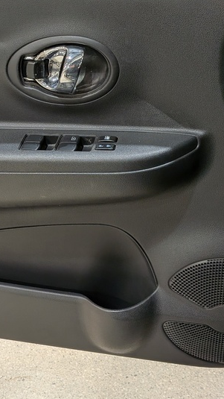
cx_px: 28
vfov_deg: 41.2
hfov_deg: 23.4
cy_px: 161
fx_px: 528
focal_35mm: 50
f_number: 1.7
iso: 96
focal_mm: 4.53
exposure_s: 1/100
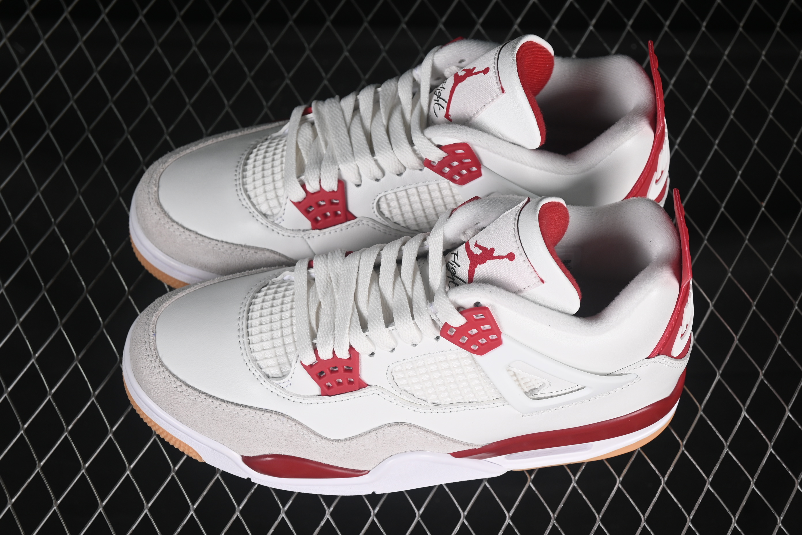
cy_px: 268
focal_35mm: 75
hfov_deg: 27.0
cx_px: 401
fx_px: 1671
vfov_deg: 18.2
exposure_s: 1/80
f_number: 7.1
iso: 160
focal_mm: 50
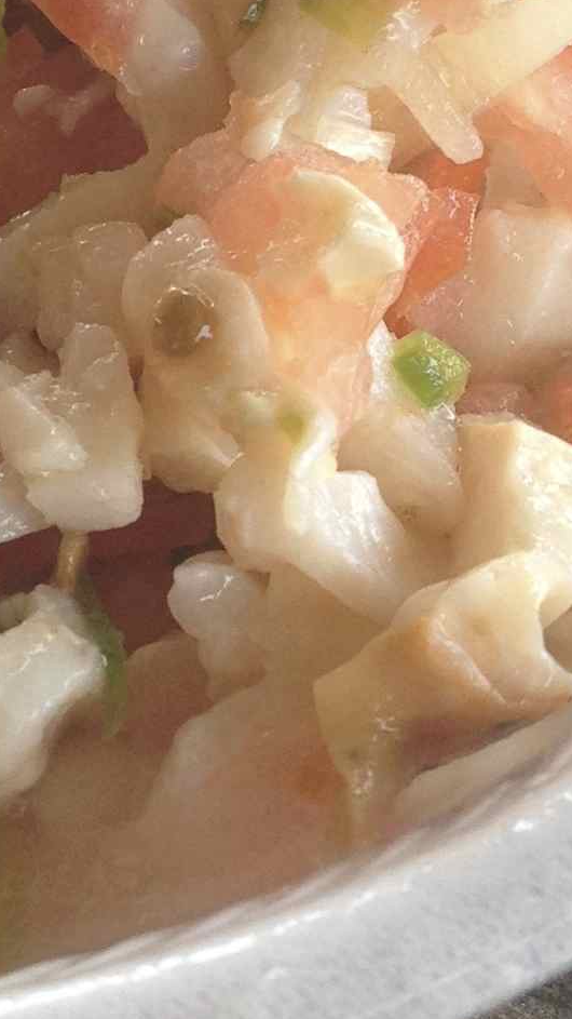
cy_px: 201
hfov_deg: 9.2
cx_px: 343
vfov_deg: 16.1
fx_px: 3561
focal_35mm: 132
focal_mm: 4.28
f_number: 2.4
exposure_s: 1/139
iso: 64
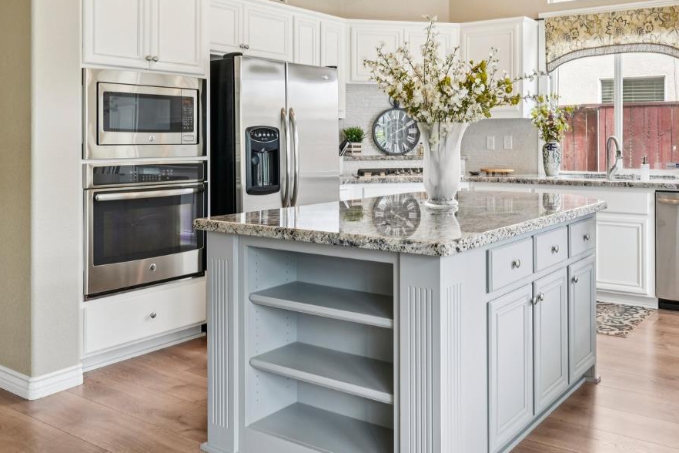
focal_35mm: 34
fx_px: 641
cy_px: 148
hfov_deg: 54.7
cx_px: 450
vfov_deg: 38.4
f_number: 8
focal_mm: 20
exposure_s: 1/15
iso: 400
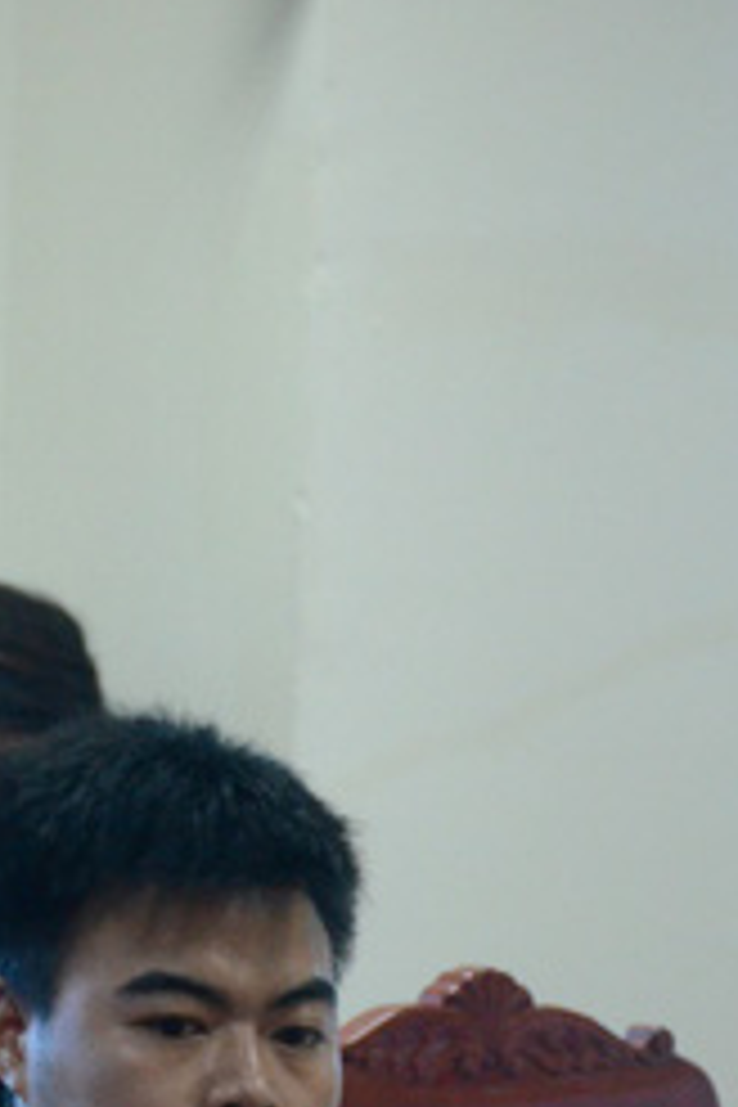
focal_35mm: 225
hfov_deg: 6.0
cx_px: -472
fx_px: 6918
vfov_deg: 9.1
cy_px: 646
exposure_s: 1/160
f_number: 4.8
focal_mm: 56
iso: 3200
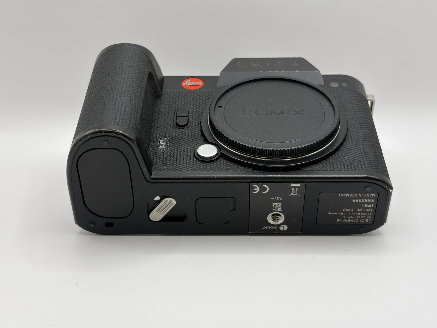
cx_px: 218
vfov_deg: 28.0
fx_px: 656
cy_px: 164
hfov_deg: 36.8
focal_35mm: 52
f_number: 1.6
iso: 25
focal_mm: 5.96
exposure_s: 1/121
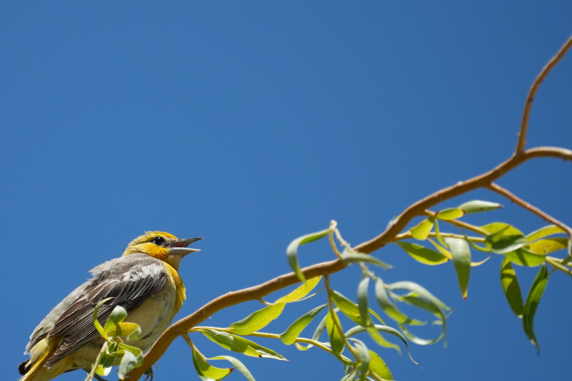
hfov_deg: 3.1
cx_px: 135
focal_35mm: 655
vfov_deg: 2.1
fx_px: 10410
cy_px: 236
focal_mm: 300
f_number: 7.1
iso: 640
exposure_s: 1/2000
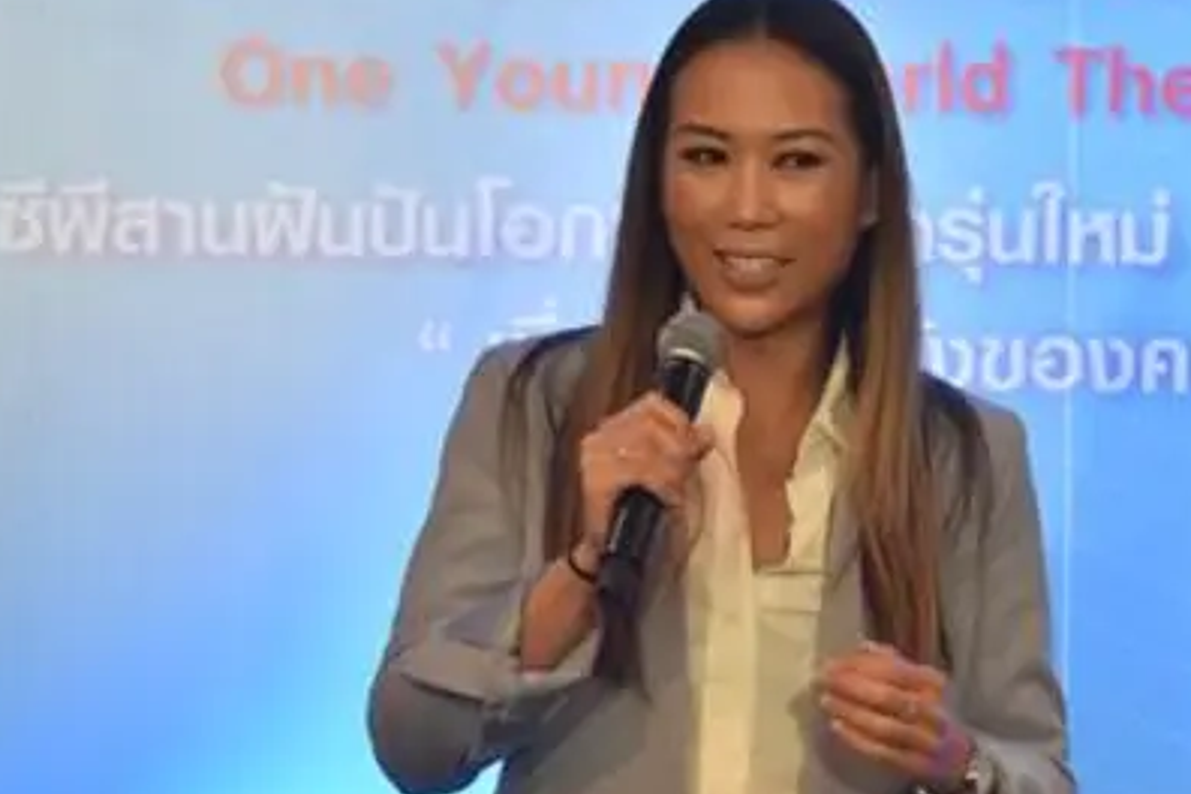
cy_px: 220
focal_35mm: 335
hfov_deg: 6.1
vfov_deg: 4.1
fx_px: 11082
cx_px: 935
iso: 1250
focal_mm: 170
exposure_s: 1/125
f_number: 10
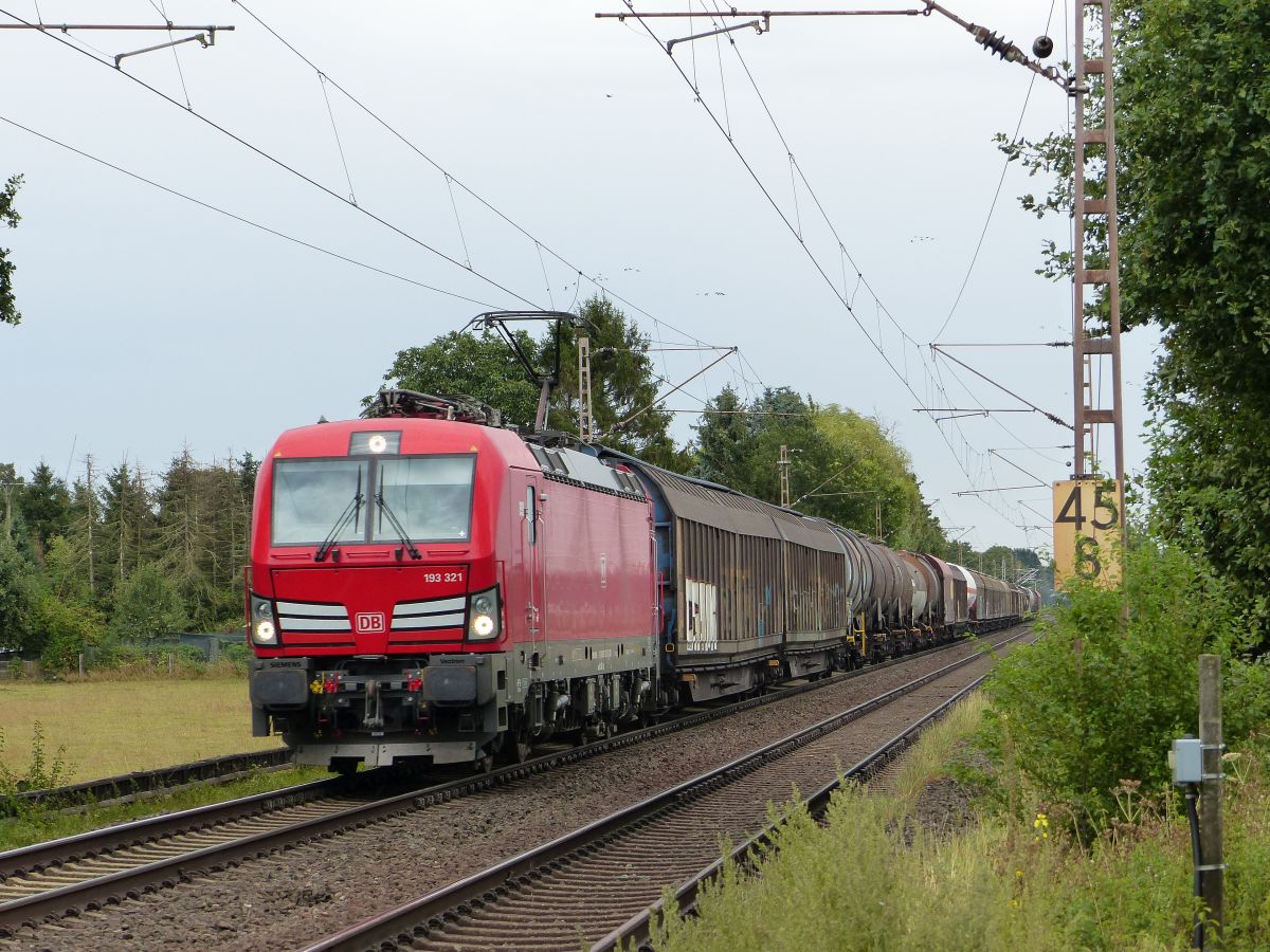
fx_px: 4366
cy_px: 476
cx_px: 635
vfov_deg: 12.5
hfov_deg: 16.6
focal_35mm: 119
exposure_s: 1/250
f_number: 4
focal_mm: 21.4
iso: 160
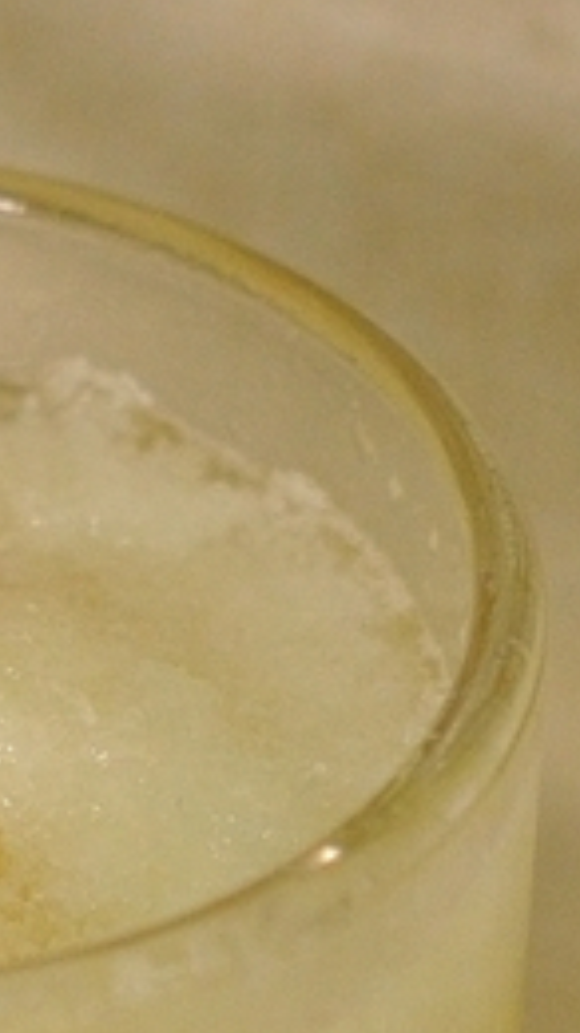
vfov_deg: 5.0
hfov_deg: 2.8
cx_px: -199
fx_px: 11881
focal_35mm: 434
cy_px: 1103
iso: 1000
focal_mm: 60
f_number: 3
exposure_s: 1/250
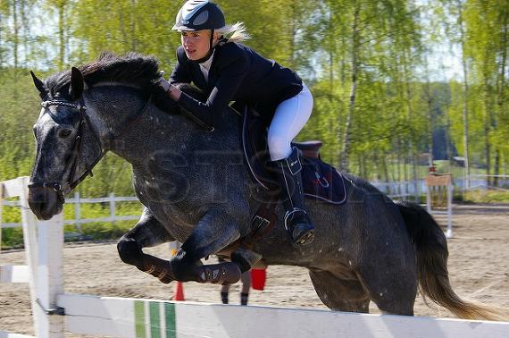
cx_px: 254
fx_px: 1546
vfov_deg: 12.5
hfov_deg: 18.7
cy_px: 169
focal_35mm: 110
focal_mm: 73
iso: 200
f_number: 8
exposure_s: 1/350
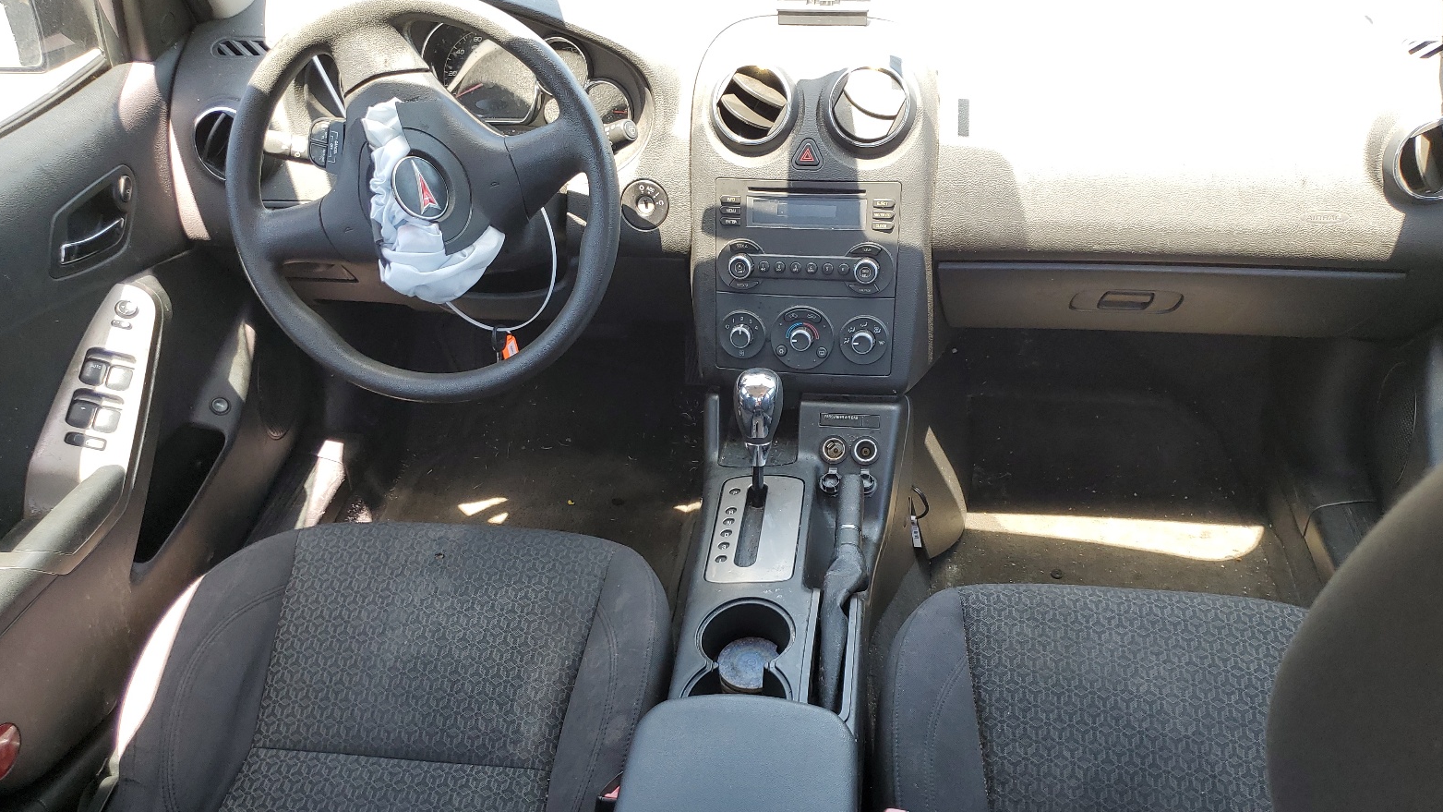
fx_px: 1110
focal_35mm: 29
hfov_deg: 66.1
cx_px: 736
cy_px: 515
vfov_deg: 39.9
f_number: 1.5
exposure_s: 1/120
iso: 52
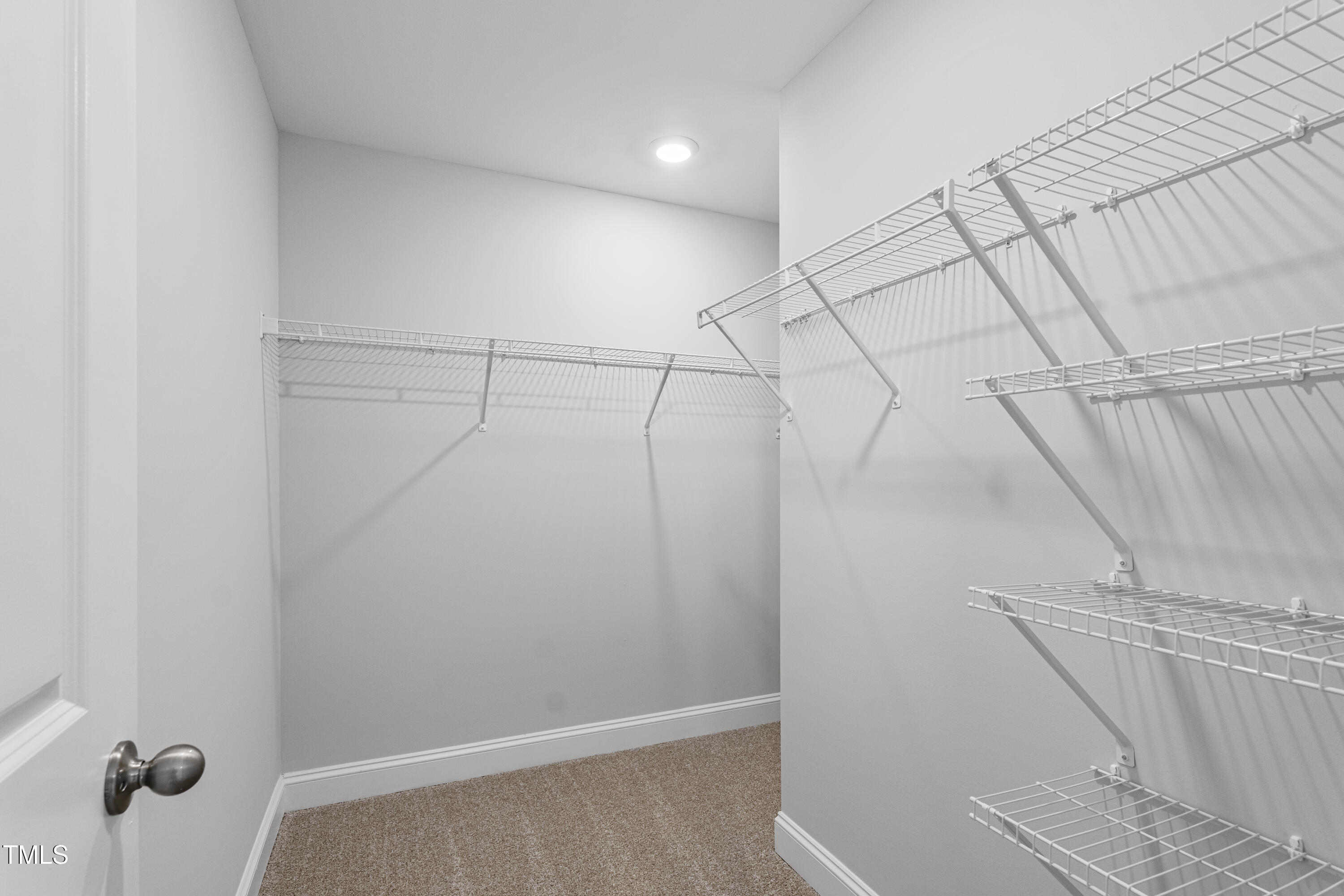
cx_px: 672
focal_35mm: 16
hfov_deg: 96.7
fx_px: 597
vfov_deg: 73.7
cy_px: 448
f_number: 9
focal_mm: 16
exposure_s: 1/8
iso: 640
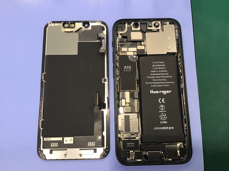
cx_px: 114
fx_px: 205
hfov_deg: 58.4
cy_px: 86
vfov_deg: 45.4
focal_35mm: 31
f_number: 2.4
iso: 80
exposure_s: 1/30
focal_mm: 3.3
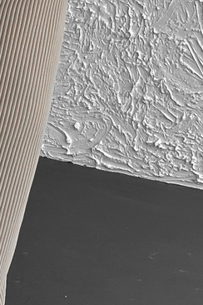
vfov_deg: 15.4
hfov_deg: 10.1
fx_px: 1116
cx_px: -102
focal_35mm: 132
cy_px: 64
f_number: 1.8
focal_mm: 3
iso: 64
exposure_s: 1/120
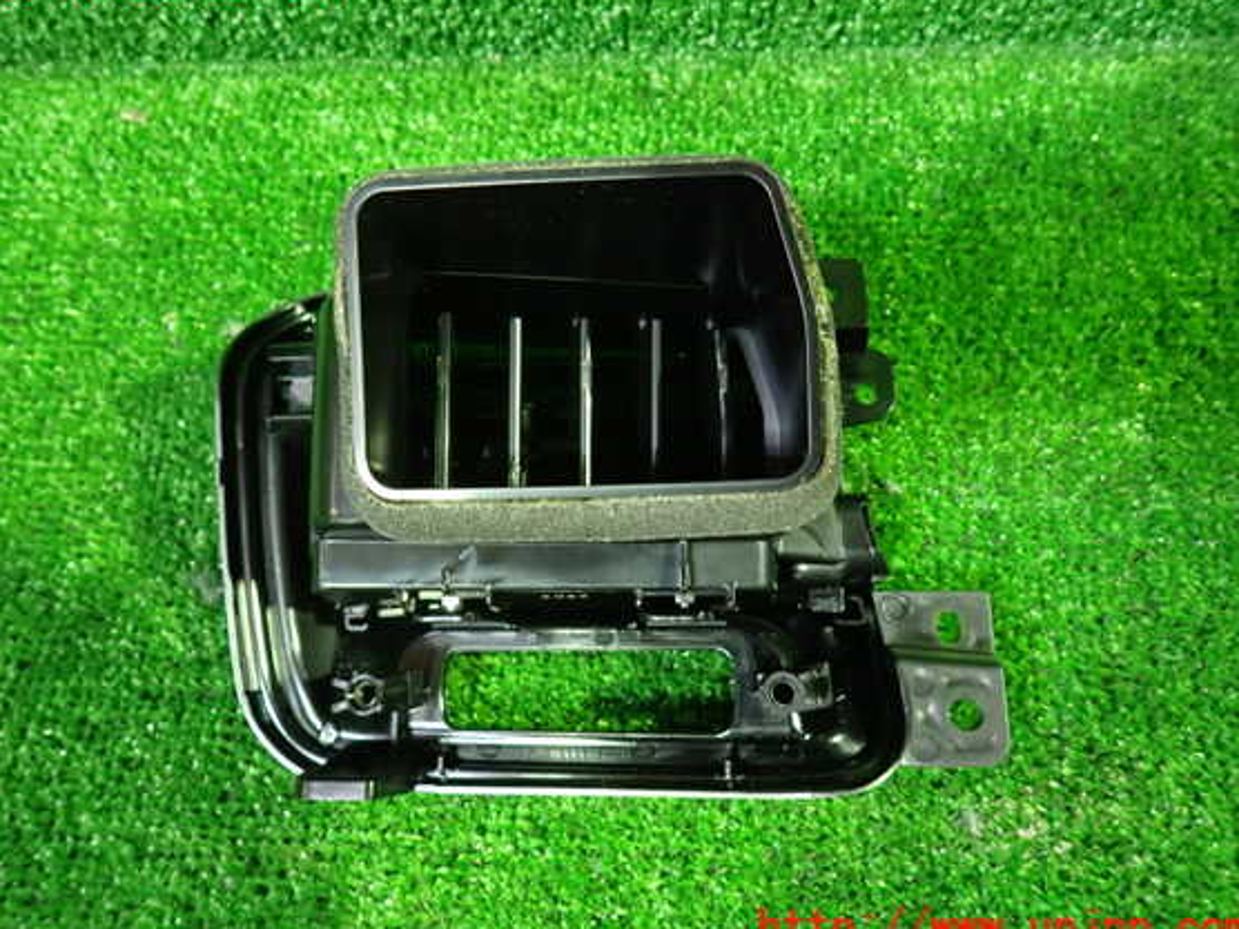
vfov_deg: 51.4
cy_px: 457
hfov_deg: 65.3
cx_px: 593
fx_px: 966
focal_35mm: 27
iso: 800
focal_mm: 4.5
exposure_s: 1/25
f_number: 2
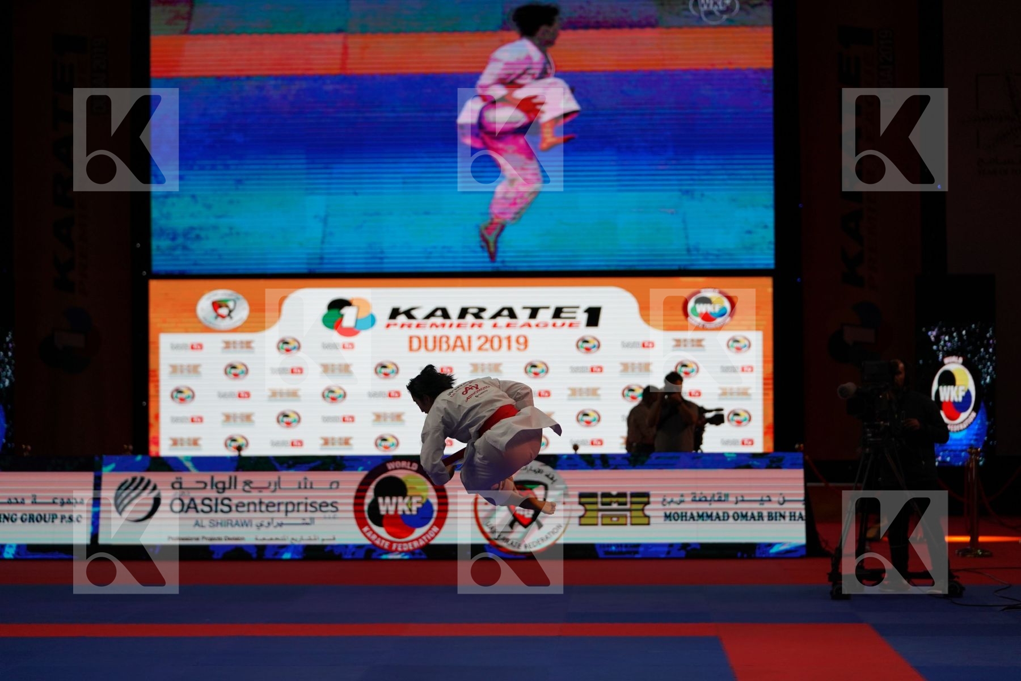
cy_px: 340
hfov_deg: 20.4
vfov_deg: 13.7
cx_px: 510
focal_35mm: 100
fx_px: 2836
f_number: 2.8
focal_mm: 100
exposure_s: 1/1000
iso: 1250
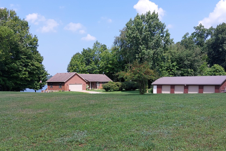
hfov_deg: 49.6
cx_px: 112
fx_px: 245
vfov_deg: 34.0
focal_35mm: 39
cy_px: 98
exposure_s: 1/818
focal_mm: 5.23
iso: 25
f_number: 1.8
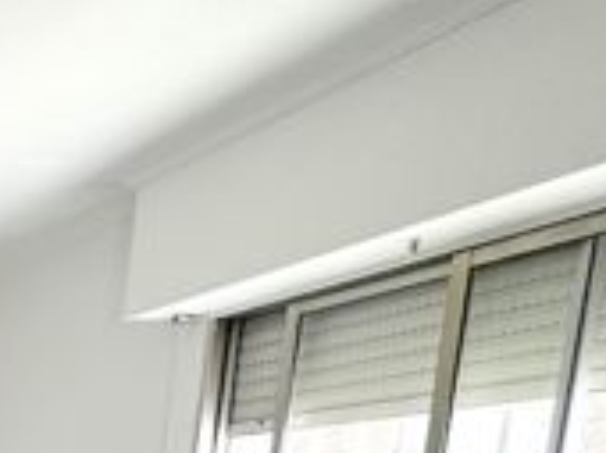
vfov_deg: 20.8
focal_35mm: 58
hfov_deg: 21.4
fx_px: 1014
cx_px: -494
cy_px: 706
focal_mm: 2.22
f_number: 2.2
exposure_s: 1/145
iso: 40
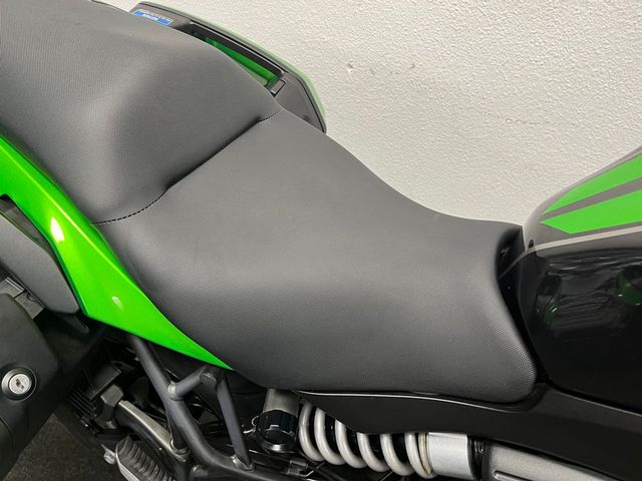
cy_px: 240
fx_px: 482
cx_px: 321
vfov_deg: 53.1
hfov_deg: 67.3
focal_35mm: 26
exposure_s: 1/50
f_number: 1.6
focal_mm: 5.1
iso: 160
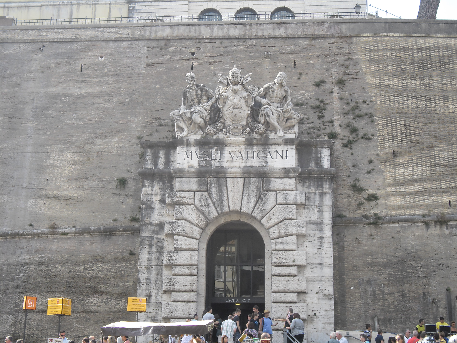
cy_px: 172
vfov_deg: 28.0
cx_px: 228
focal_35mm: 52
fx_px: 687
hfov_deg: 36.8
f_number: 5
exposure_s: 1/117
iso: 80
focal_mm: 9.3
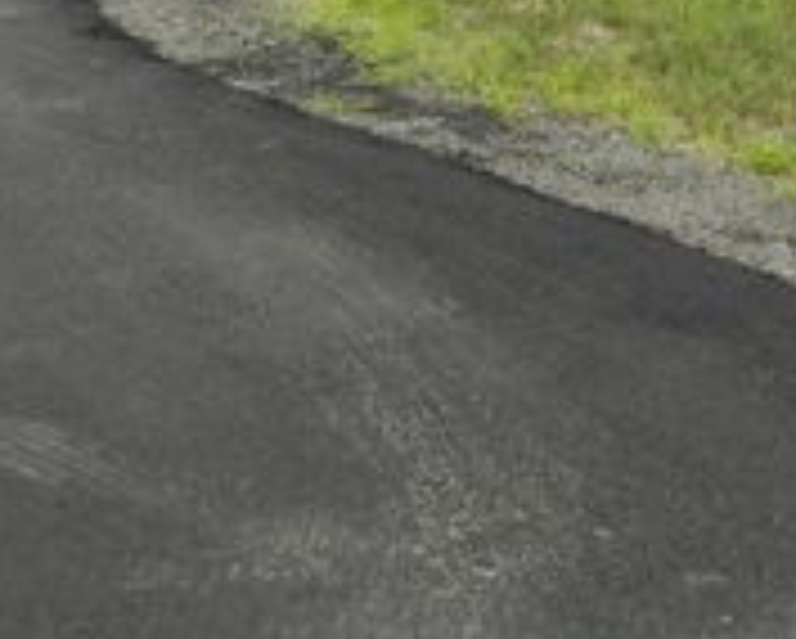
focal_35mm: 88
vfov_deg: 16.5
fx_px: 2075
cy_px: -196
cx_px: 531
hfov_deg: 21.6
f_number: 3.7
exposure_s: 1/640
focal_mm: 5.6
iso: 160
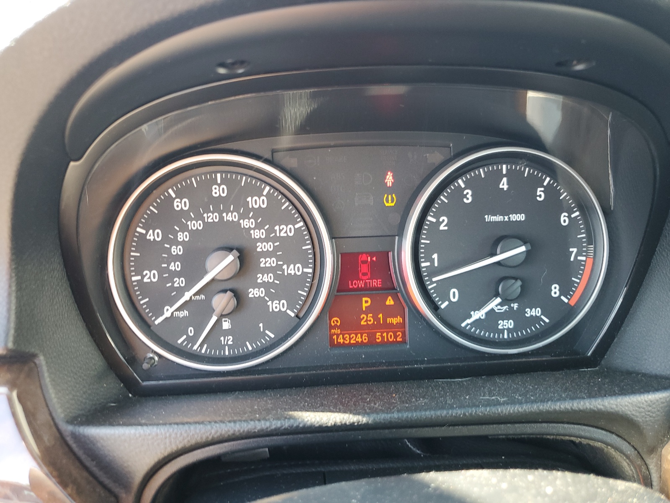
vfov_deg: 53.1
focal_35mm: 26
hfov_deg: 67.3
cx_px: 335
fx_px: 503
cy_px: 252
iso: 81
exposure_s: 1/60.2
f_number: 1.5
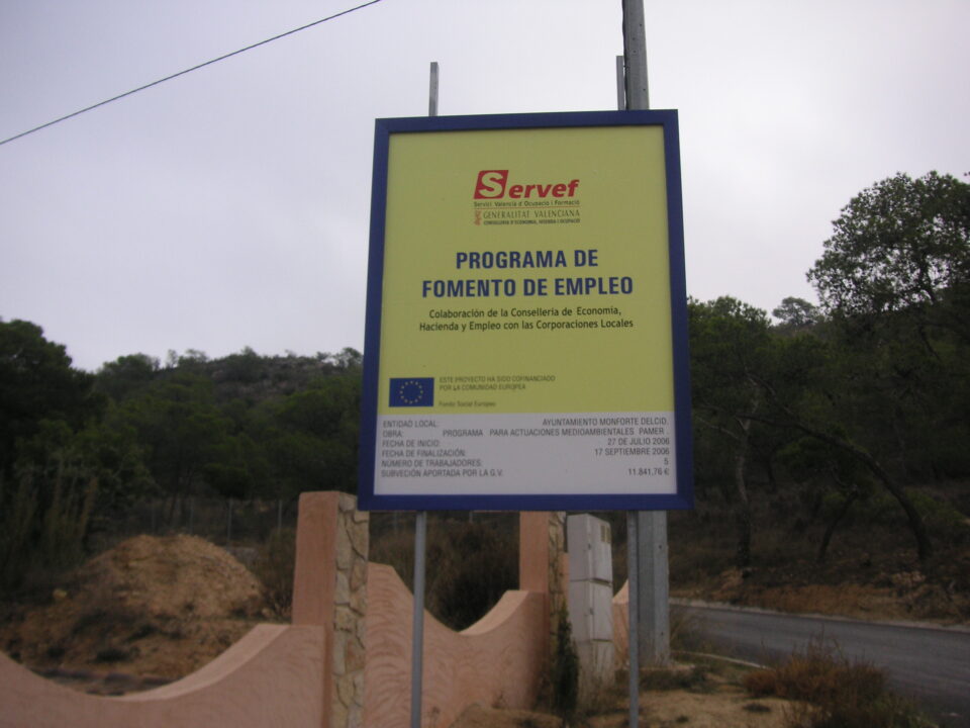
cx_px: 485
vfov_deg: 38.7
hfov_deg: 50.1
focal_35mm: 37
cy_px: 364
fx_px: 1037
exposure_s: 1/750
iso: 50
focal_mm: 6.1
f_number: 2.8
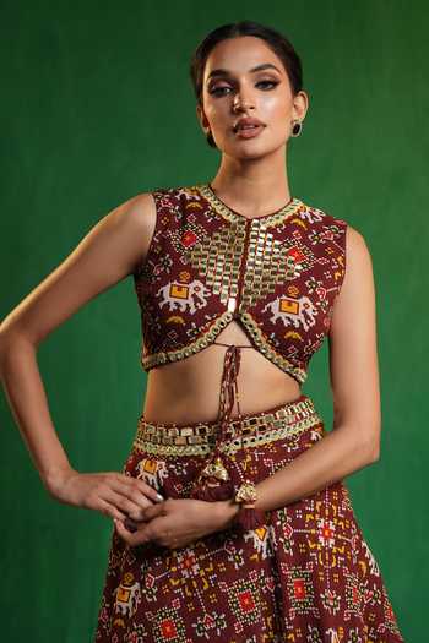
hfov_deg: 27.0
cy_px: 322
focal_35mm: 50
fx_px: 894
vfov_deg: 39.6
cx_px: 214
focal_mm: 50
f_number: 3.2
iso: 400
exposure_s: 1/125
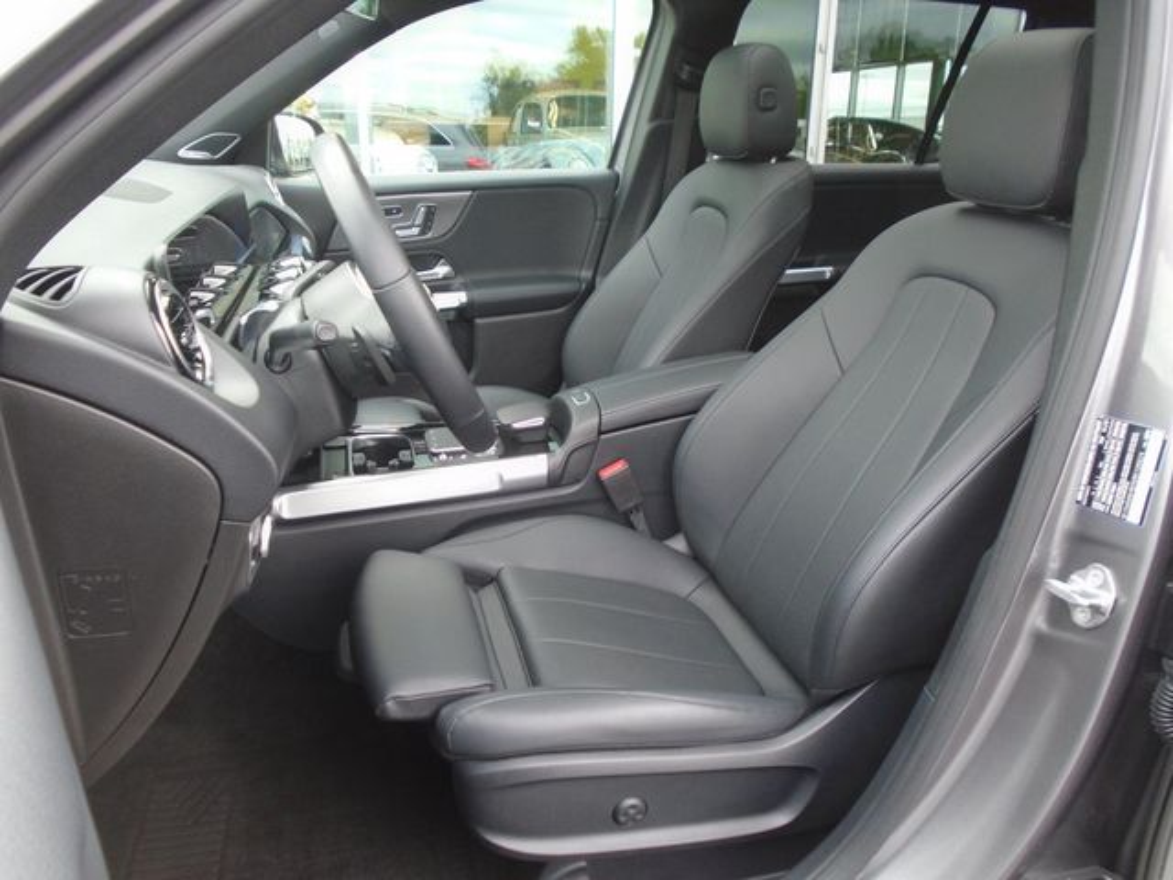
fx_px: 881
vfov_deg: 53.1
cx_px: 586
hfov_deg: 67.3
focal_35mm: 26
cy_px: 440
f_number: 3.2
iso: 100
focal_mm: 4.6
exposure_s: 1/30
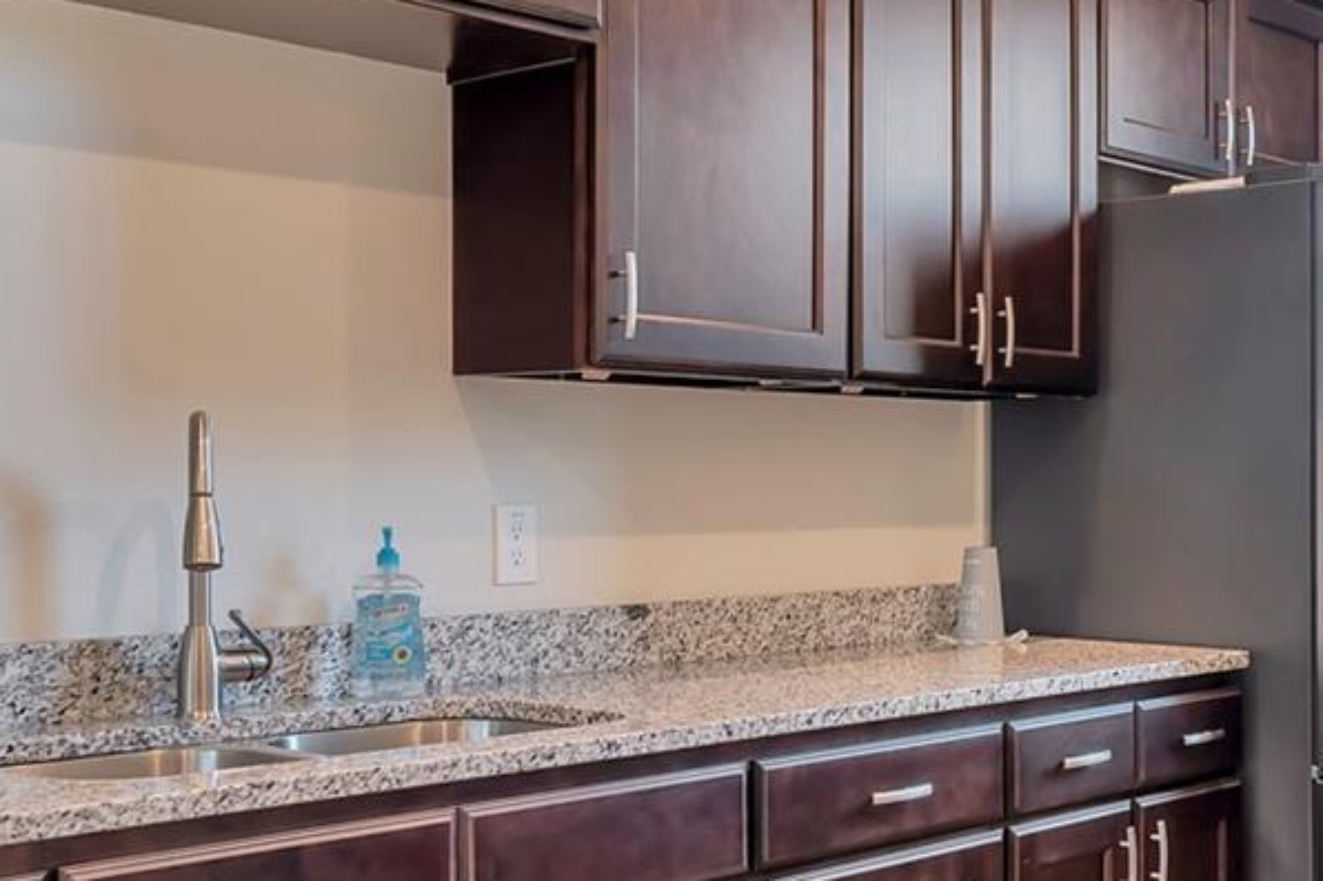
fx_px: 1874
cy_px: 495
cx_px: 1023
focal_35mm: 51
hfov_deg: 37.7
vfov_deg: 26.4
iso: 100
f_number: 7.1
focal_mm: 13
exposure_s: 1/1.67
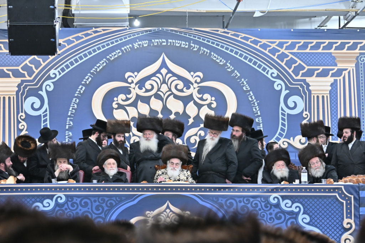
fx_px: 1064
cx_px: 182
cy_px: 122
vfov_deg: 13.0
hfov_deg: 19.5
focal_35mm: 105
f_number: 4
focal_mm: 70
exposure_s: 1/200
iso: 1250
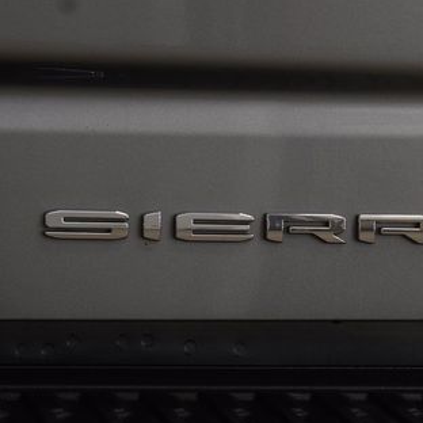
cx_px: 260
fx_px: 2530
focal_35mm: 183
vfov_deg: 9.6
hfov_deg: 9.6
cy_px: 220
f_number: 7.1
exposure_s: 1/30
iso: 720
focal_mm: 70
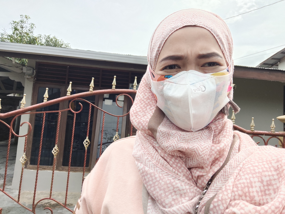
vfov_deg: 54.9
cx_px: 145
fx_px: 206
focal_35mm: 25
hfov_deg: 69.4
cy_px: 101
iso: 50
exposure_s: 1/595
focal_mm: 3.61
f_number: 2
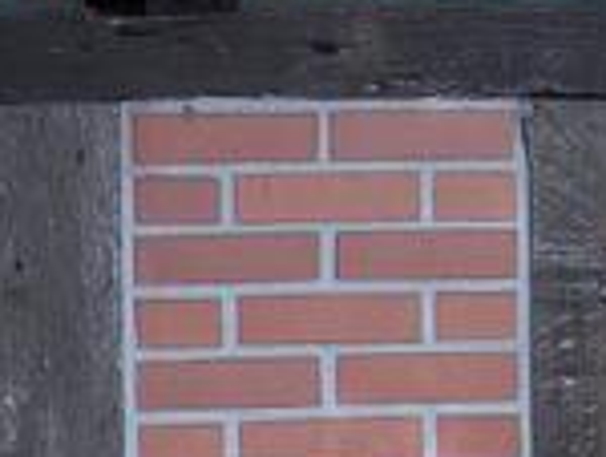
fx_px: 2613
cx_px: 178
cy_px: 926
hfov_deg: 13.2
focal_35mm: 149
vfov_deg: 9.3
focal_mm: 5.8
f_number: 2.6
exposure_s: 1/320
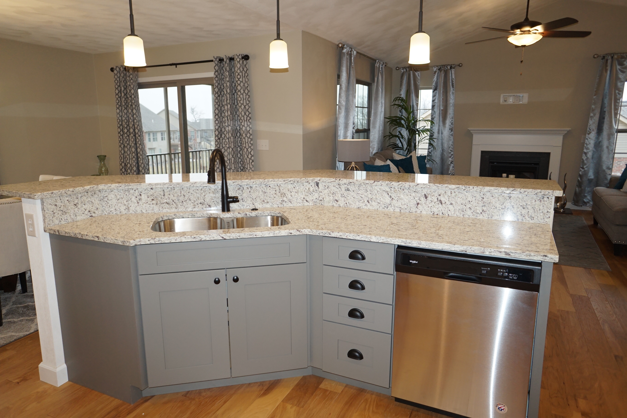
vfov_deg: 53.1
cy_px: 209
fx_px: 418
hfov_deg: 73.7
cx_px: 314
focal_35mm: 24
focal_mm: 16
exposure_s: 1/160
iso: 500
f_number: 4
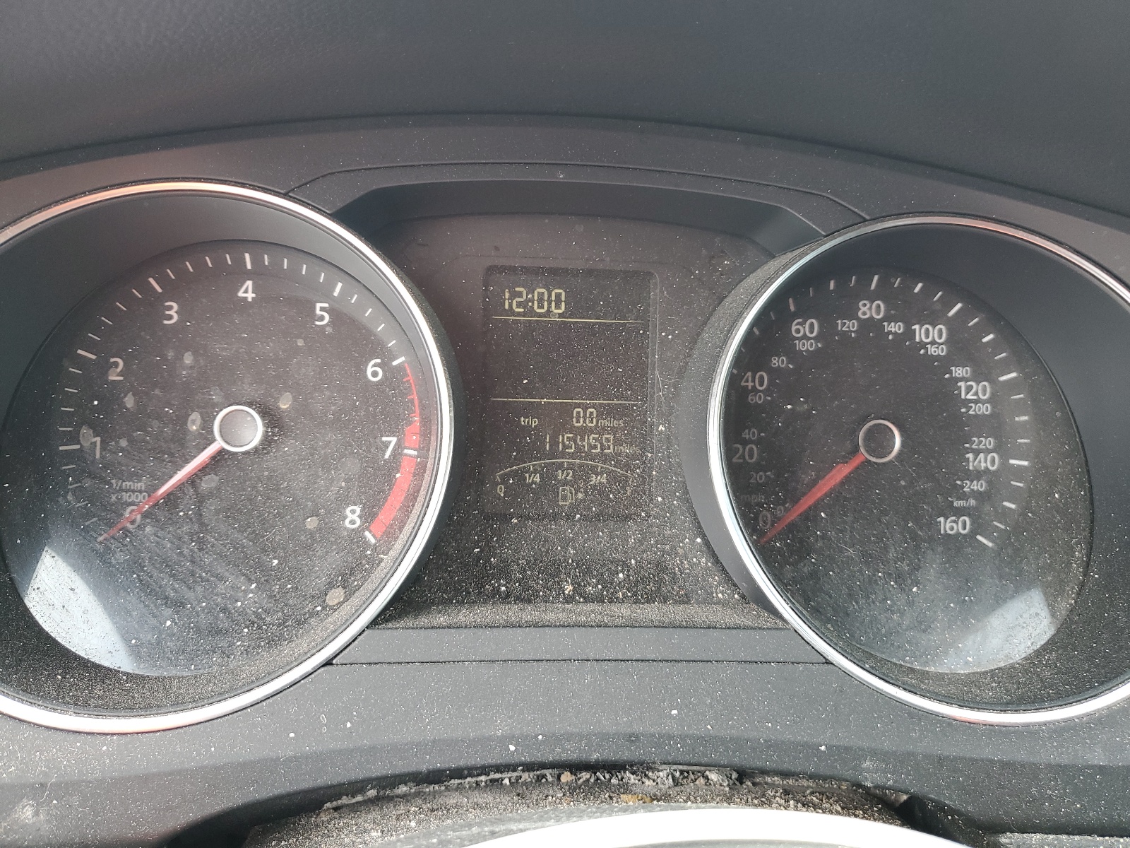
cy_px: 424
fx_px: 849
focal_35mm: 26
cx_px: 565
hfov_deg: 67.3
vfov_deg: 53.1
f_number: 1.5
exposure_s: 1/120
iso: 75
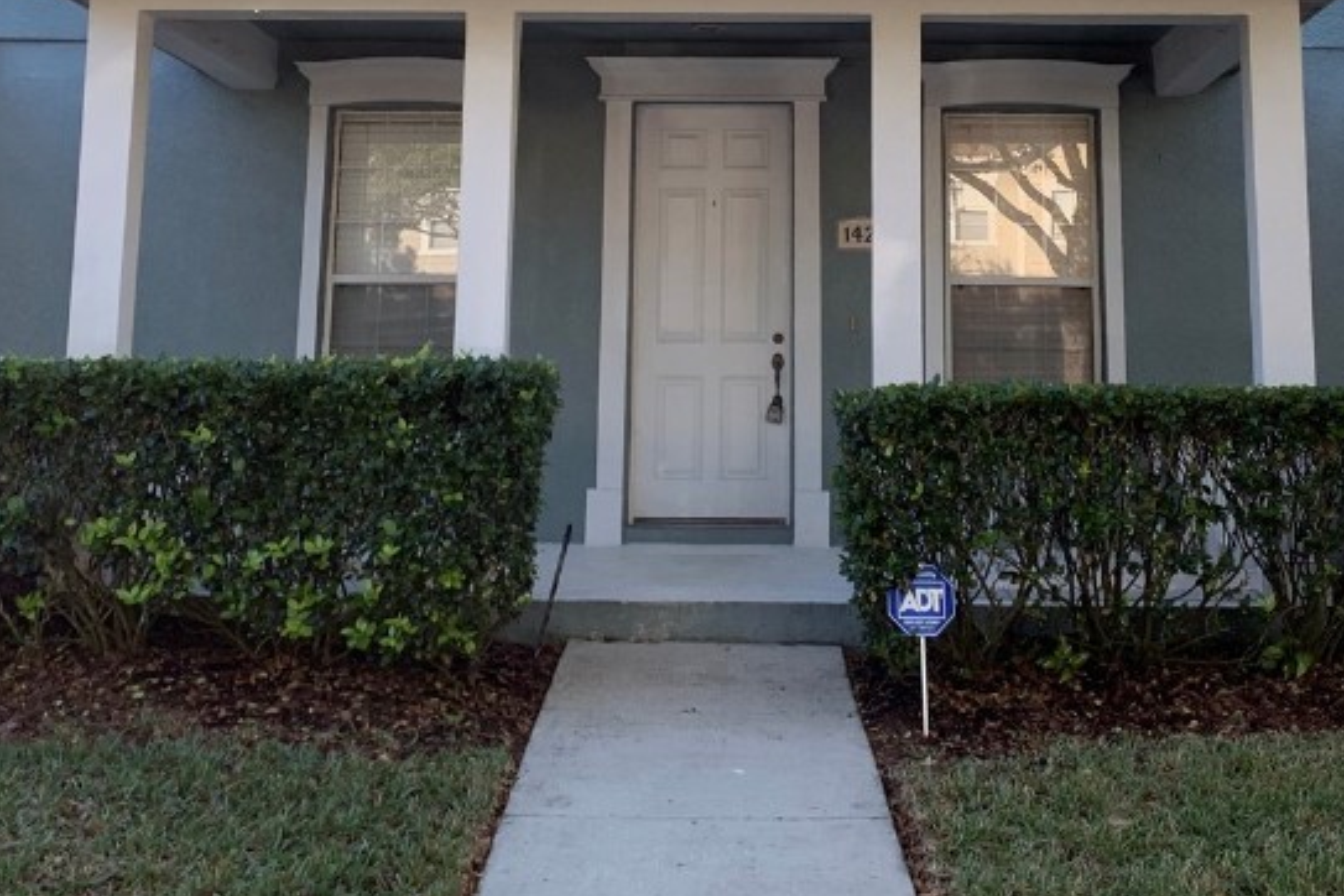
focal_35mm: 51
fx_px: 1904
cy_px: 50
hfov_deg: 38.8
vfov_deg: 25.5
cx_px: 767
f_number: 1.8
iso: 25
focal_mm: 4.25
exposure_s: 1/391
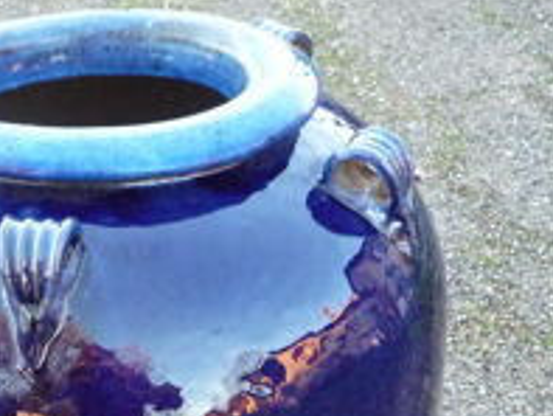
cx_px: 107
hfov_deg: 26.2
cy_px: 447
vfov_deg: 19.4
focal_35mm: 73
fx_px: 1167
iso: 320
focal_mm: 5.2
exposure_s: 1/30
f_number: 3.3
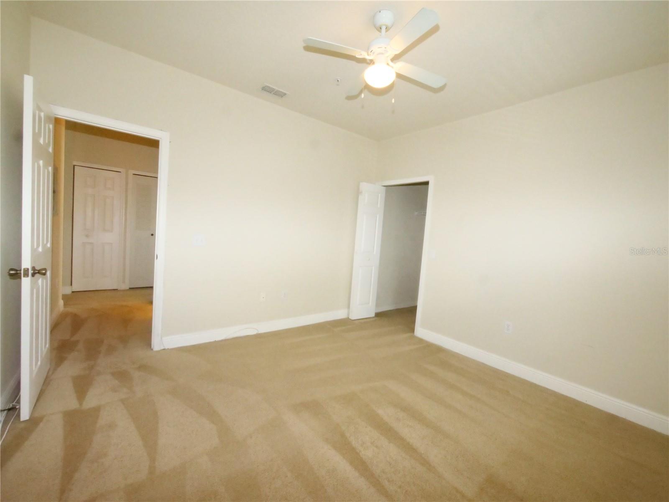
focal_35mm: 14
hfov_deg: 102.1
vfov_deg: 85.7
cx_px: 334
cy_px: 251
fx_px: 271
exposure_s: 1/60
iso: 12800
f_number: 18
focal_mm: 7
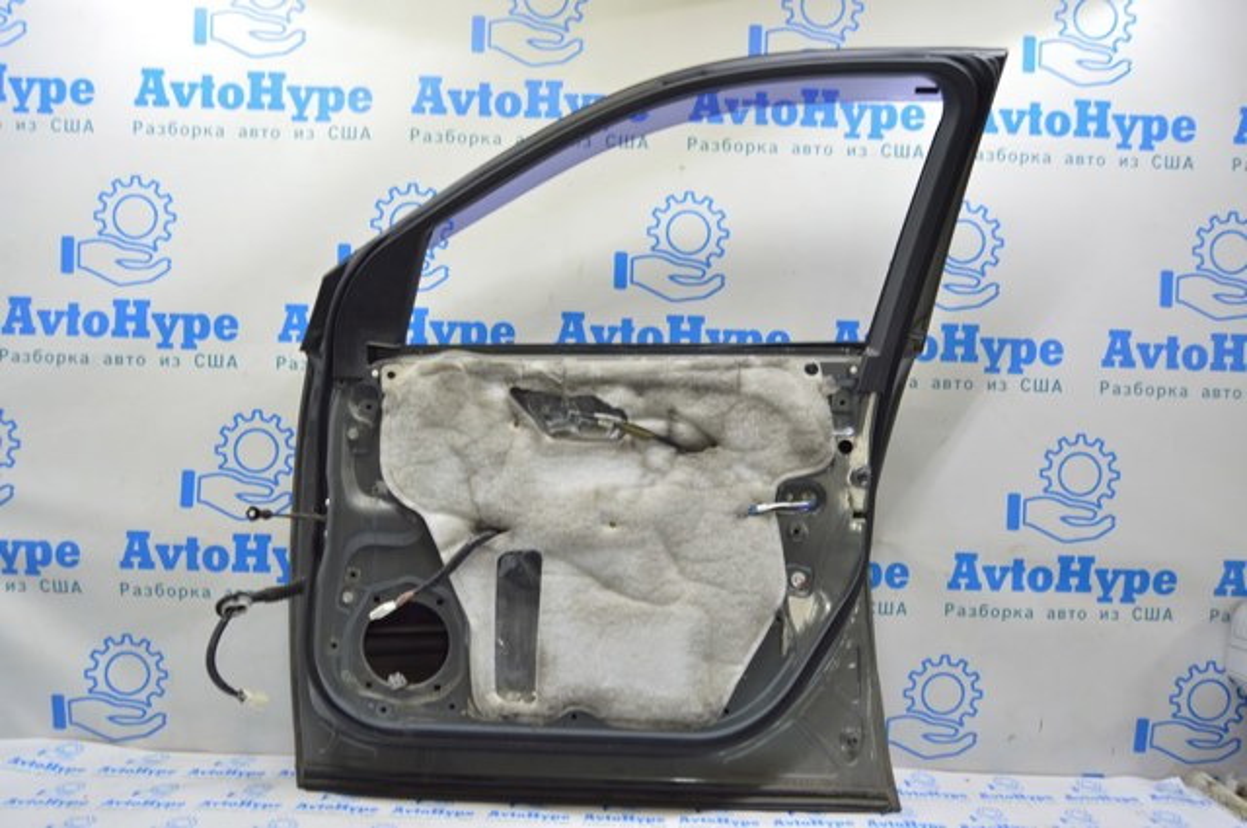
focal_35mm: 27
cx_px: 624
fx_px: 934
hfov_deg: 67.4
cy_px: 414
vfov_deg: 47.8
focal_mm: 18
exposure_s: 1/20
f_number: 5.6
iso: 400
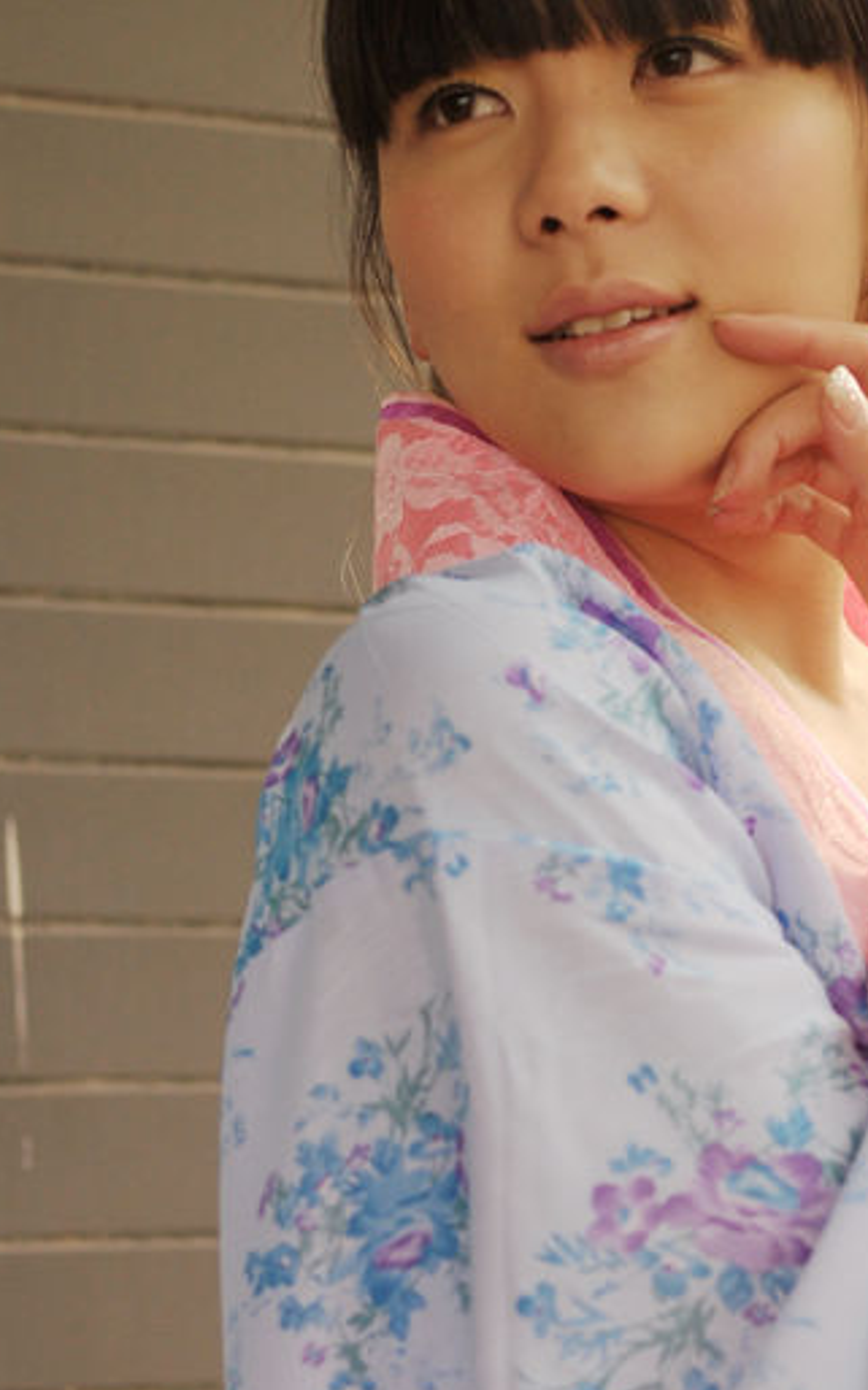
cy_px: 742
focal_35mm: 94
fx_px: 3556
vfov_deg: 22.1
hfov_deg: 13.8
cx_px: 725
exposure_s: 1/500
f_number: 2.8
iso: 200
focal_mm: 35
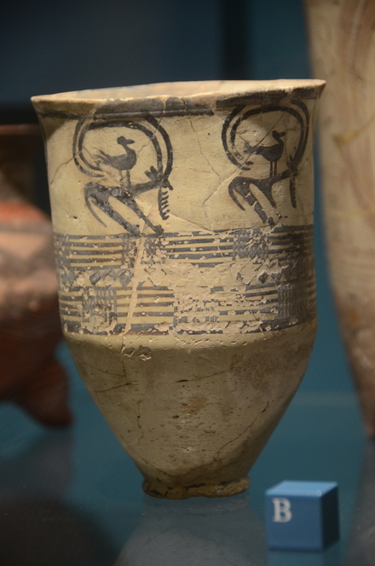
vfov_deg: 10.6
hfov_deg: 7.0
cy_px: 283
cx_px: 188
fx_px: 3059
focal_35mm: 195
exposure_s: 1/125
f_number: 5.6
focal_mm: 130
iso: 1000
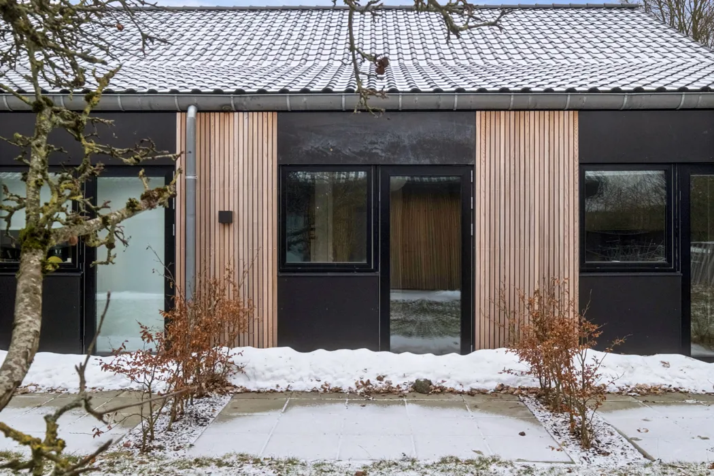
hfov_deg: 57.2
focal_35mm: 33
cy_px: 238
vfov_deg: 40.0
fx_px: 654
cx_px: 357
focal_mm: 21.9
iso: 800
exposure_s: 1/160
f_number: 8
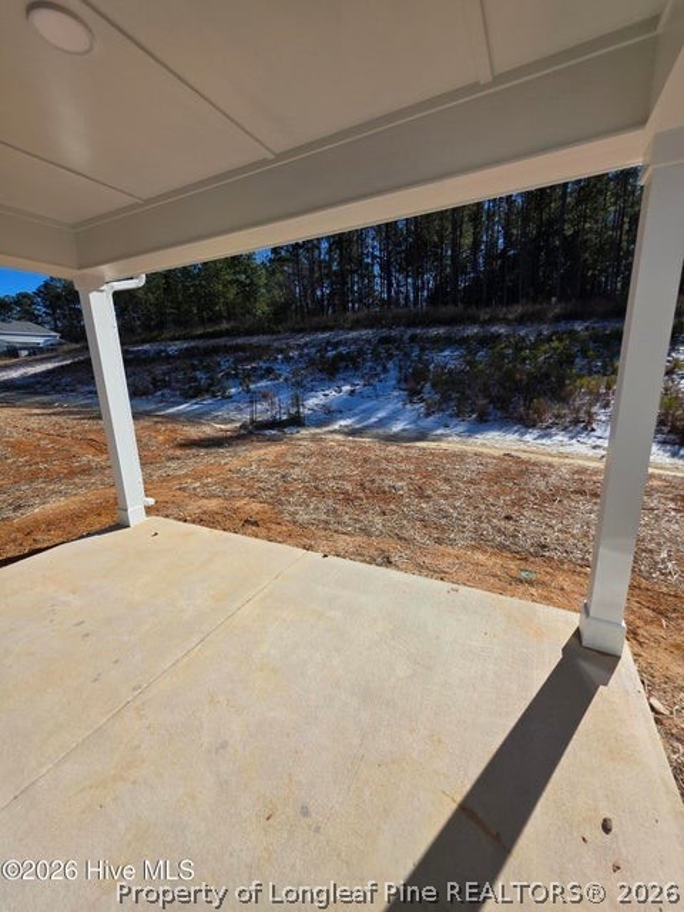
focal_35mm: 13
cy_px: 456
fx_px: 343
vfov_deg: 106.2
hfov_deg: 89.9
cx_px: 342
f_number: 1.9
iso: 40
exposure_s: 1/2565
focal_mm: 2.2
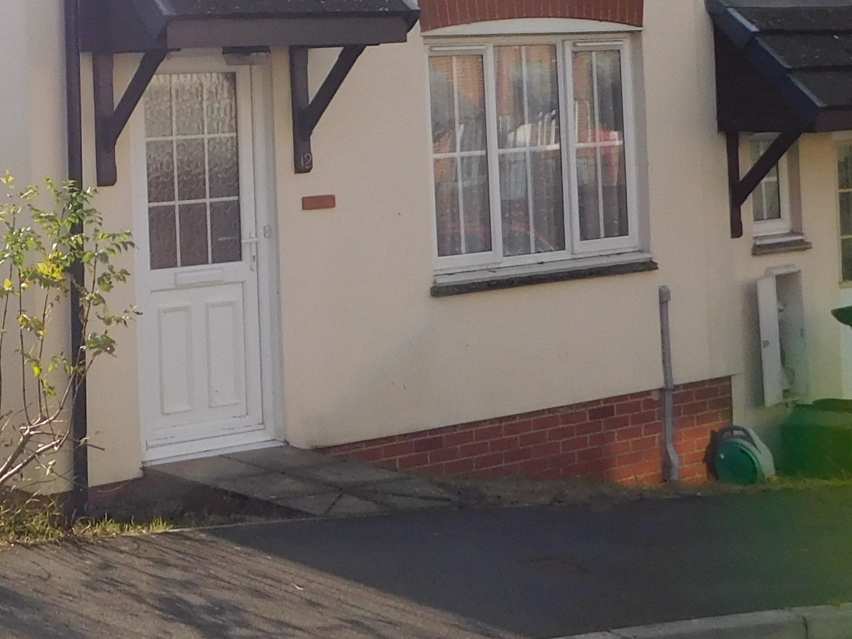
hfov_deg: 23.0
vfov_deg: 18.0
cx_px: -77
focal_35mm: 80
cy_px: 6
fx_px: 1969
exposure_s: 1/1000
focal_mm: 4
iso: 125
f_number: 3
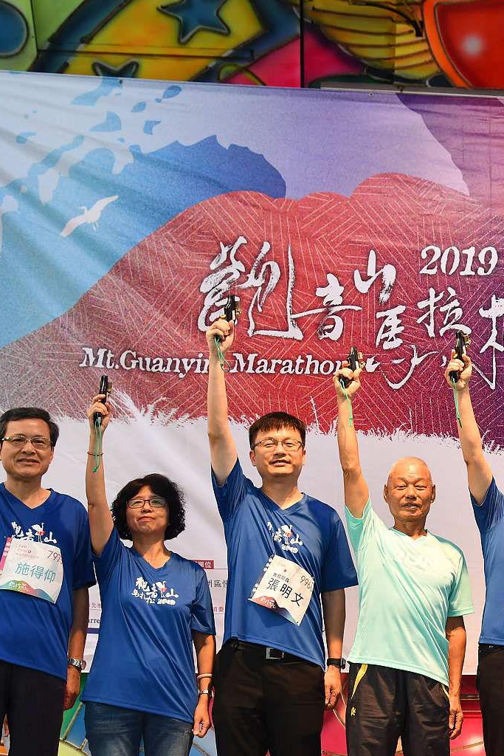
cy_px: 474
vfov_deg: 31.3
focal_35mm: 64
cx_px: 510
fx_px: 1343
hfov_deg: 20.5
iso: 720
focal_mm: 32
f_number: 5.6
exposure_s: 1/125
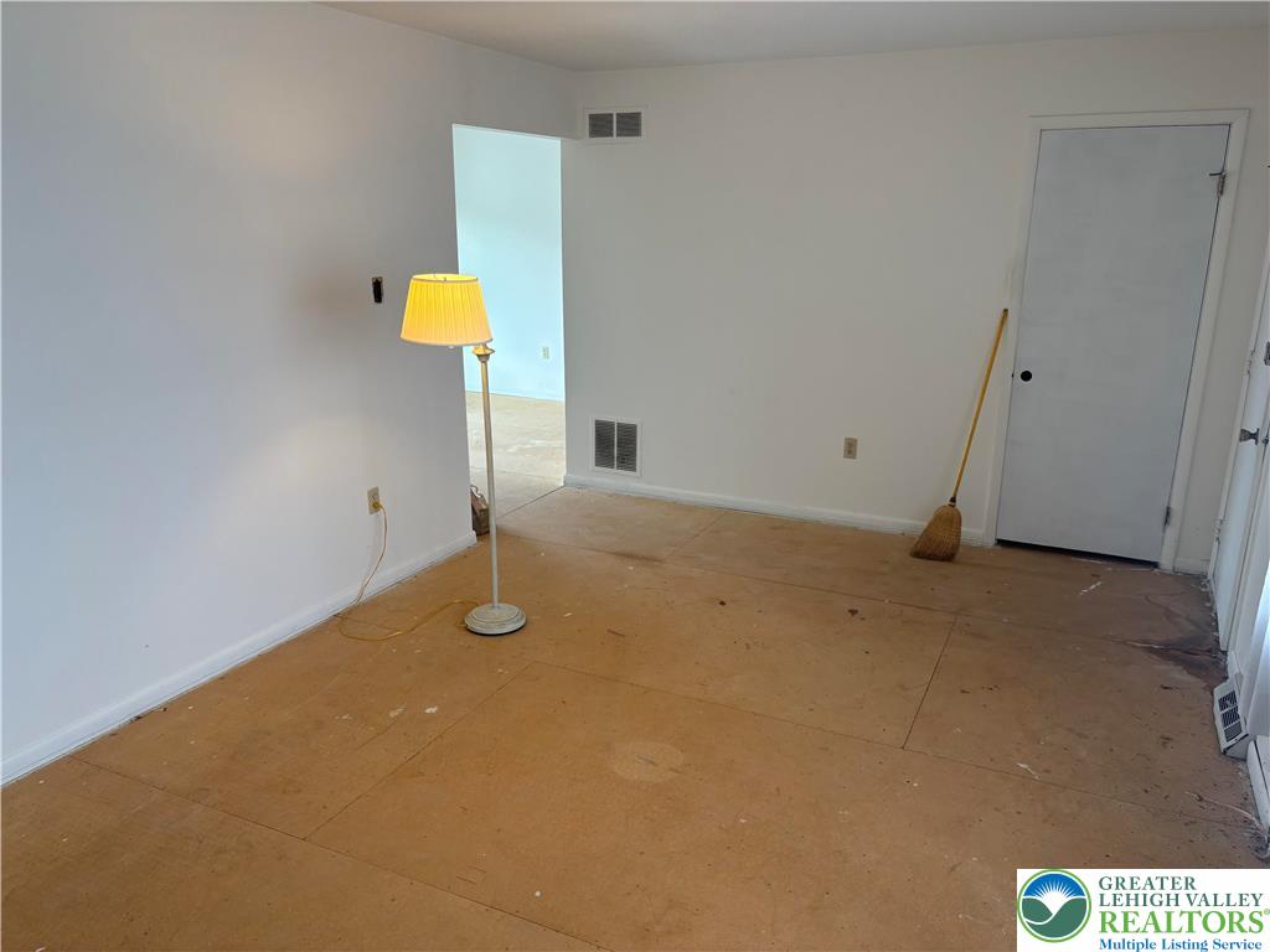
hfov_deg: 67.3
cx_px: 635
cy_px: 476
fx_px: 954
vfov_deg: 53.1
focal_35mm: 26
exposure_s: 1/120
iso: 80
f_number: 1.6
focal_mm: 5.96
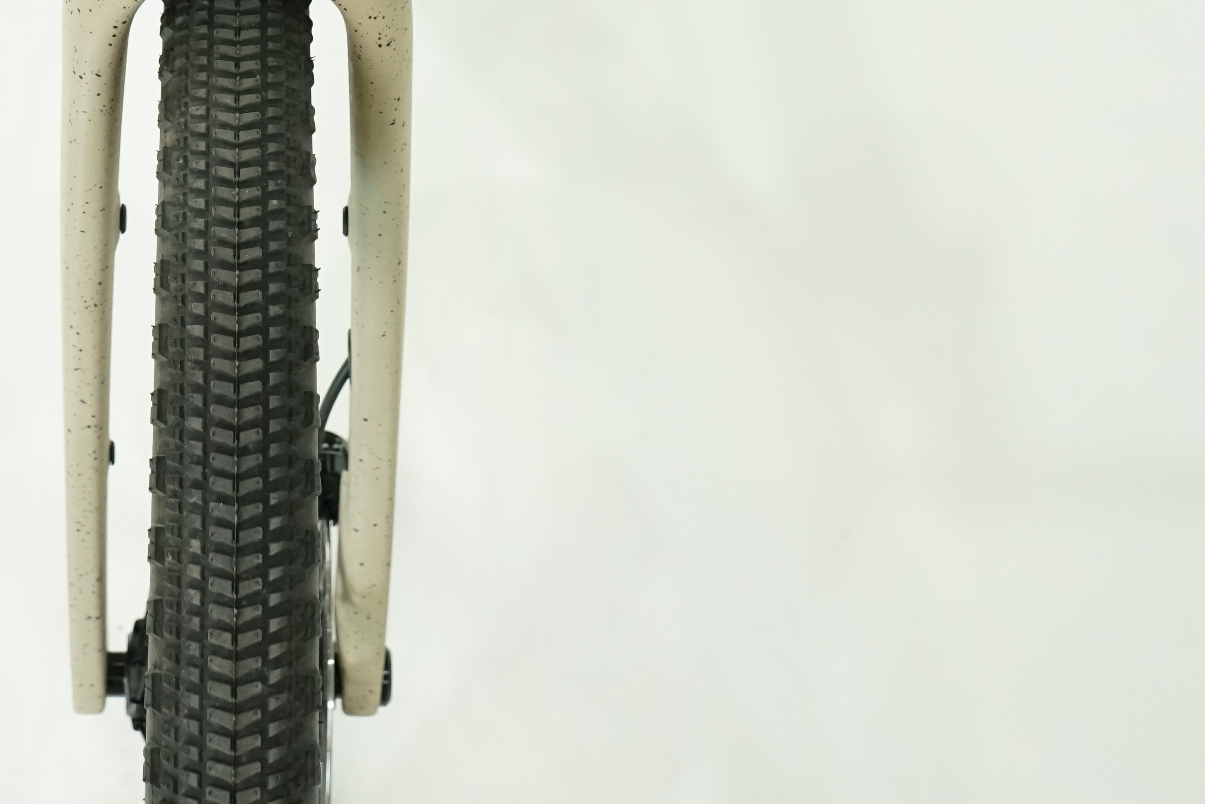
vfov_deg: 17.8
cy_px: 39
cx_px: 286
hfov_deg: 26.6
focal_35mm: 75
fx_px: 2510
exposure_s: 1/200
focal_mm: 35
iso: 2500
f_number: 6.3
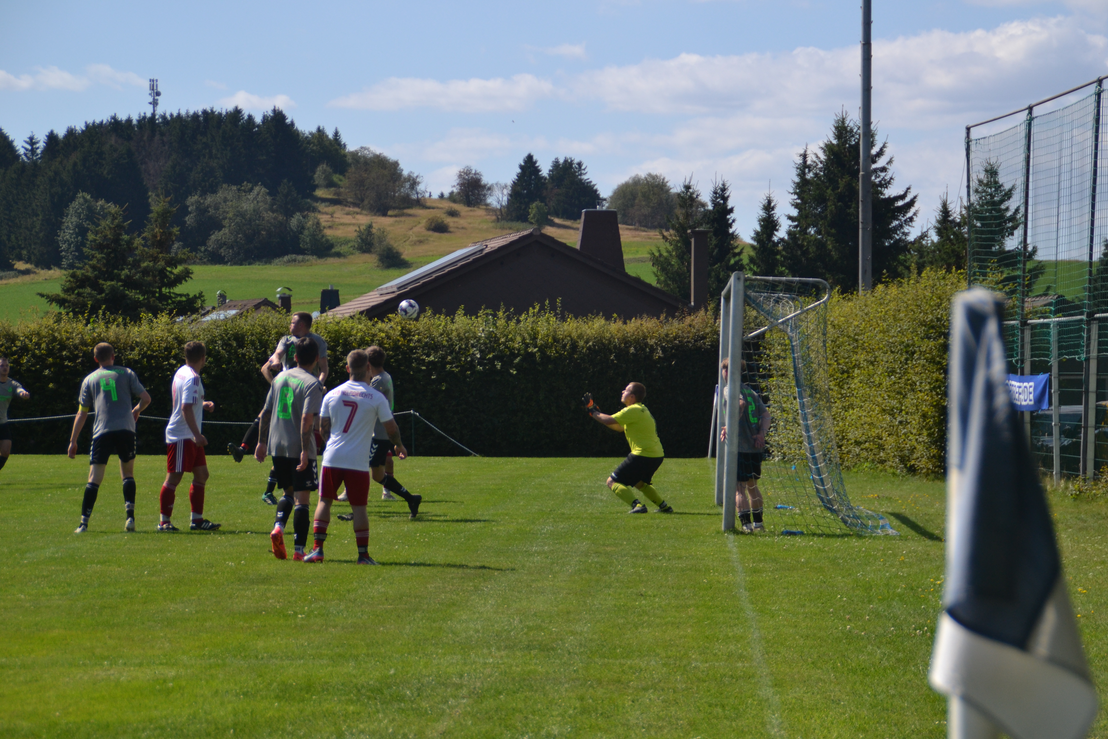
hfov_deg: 18.2
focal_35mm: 112
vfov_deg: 12.2
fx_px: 3462
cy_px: 370
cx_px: 554
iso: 400
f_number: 5.6
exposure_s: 1/1600
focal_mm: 75
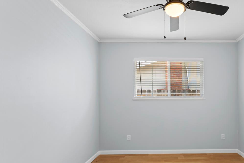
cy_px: 99
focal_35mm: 21
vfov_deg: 58.9
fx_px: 142
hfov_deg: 78.4
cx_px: 164
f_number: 7.1
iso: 320
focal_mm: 14
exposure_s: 1/2.5
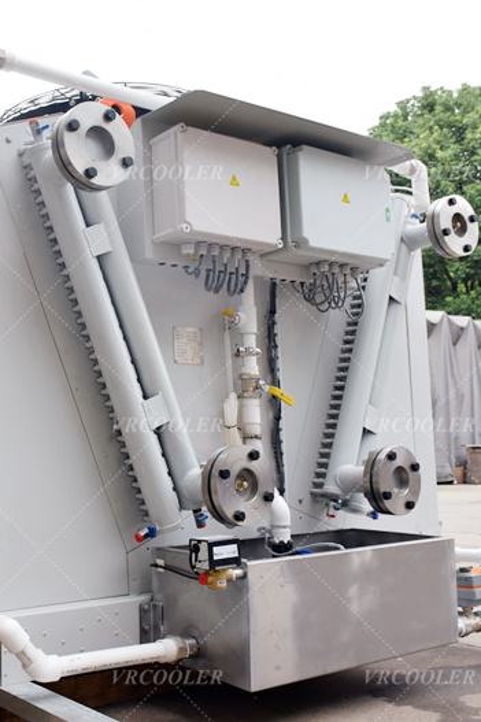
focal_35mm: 41
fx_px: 822
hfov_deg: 31.8
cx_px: 99
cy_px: 358
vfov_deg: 47.4
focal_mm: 18
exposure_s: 1/250
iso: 360
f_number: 8
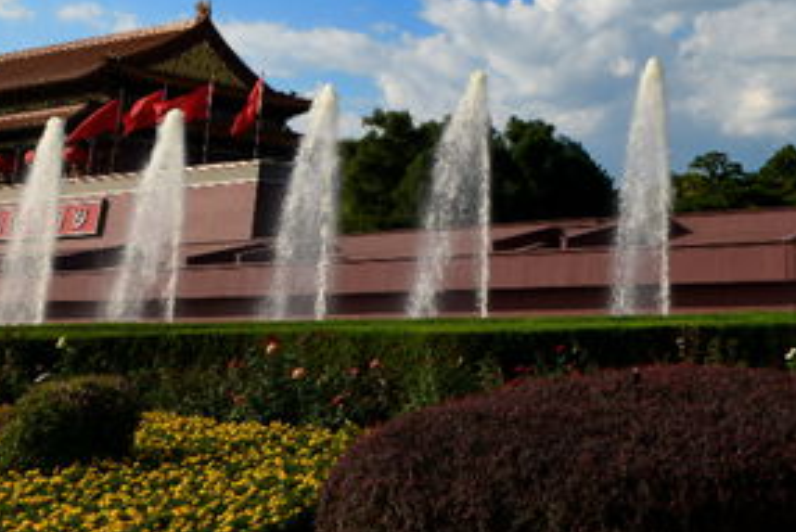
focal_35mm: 43
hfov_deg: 40.8
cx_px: 760
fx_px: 951
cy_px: 49
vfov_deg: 29.8
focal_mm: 12
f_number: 8
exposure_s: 1/400
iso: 100
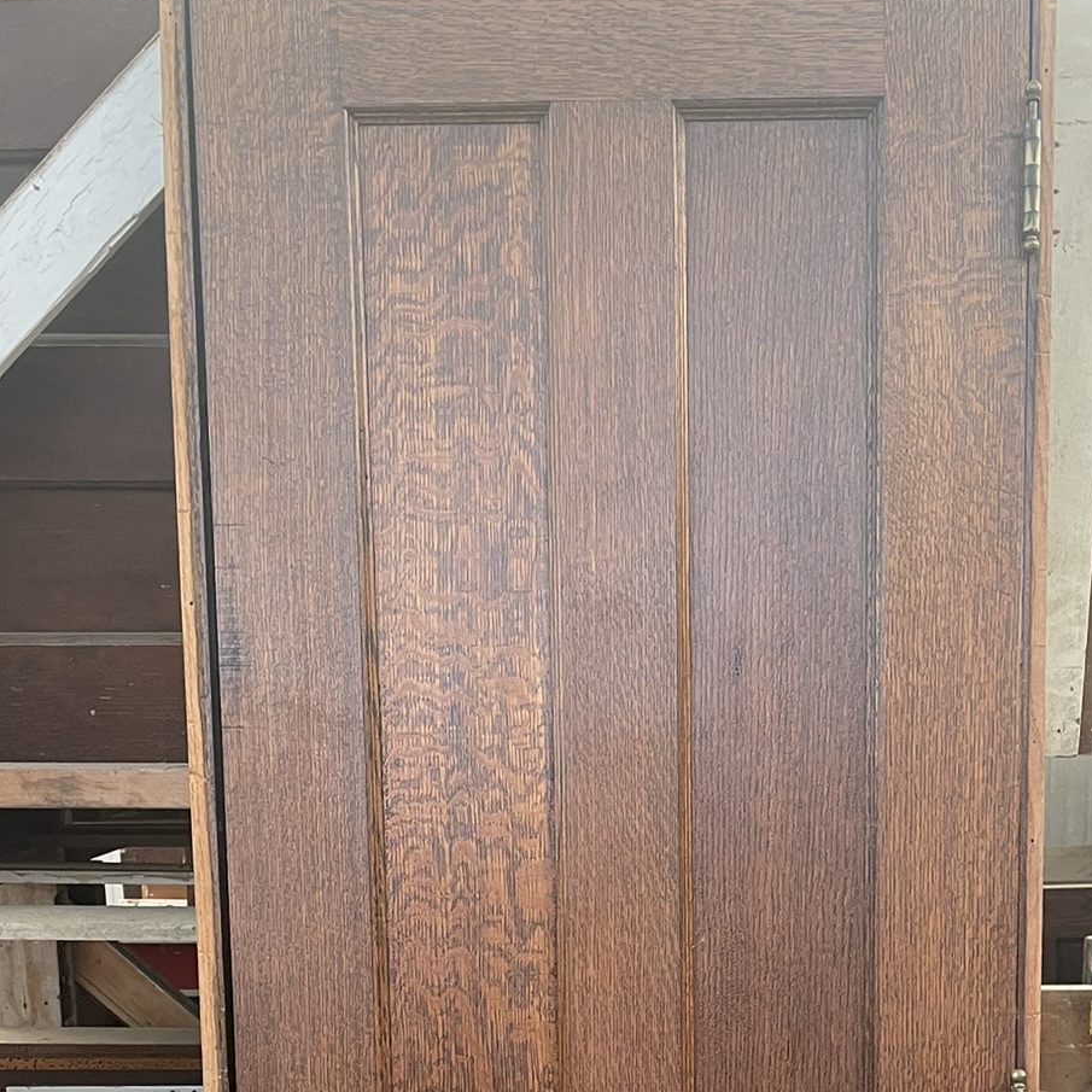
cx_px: 655
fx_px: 1856
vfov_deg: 30.3
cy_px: 1111
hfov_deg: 32.7
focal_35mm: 52
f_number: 1.6
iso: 125
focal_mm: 4.2
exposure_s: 1/60
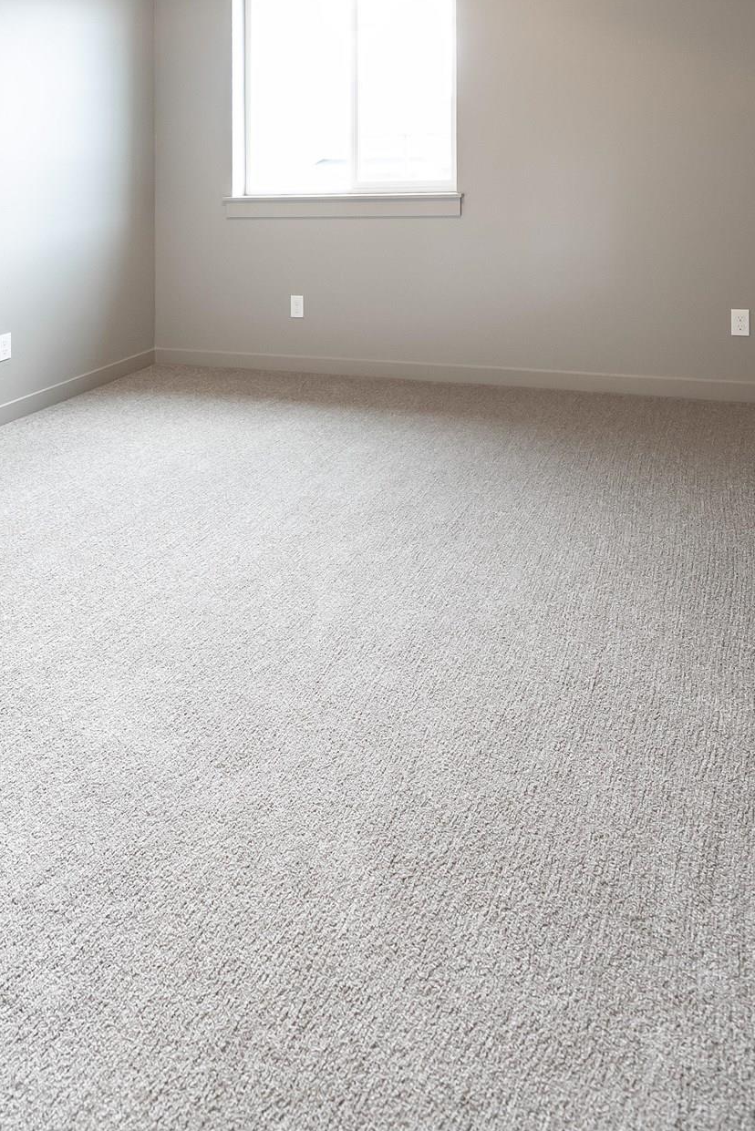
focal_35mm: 26
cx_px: 450
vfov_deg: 60.8
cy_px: 155
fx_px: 817
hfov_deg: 49.3
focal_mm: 14
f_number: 4
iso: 1600
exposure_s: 1/60
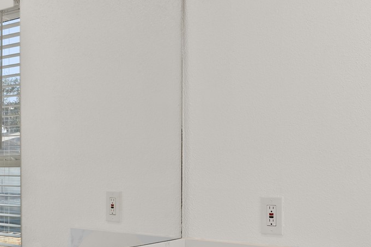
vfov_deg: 25.7
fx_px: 542
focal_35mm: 53
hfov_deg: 37.8
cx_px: 196
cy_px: 135
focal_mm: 16.5
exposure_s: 1/15
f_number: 10
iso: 100
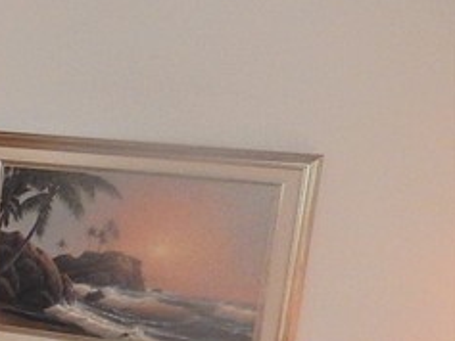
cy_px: 337
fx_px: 1420
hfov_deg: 14.4
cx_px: -516
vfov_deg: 13.5
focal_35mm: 108
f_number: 3.4
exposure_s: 1/30
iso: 280
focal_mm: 4.5
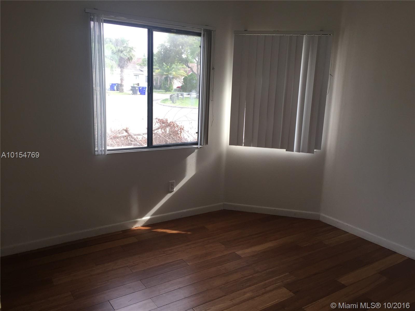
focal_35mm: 29
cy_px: 156
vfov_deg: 48.2
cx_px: 208
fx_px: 348
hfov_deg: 61.7
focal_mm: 4.15
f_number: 2.2
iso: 50
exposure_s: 1/120
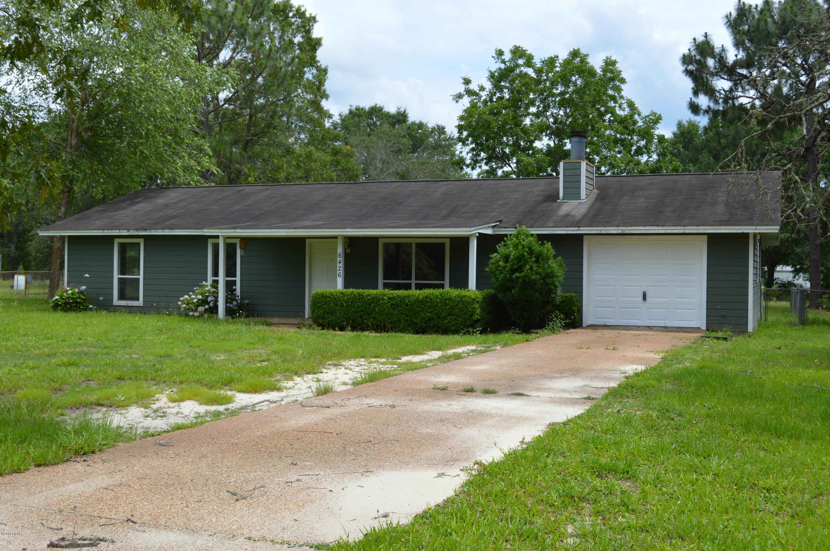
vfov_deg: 34.1
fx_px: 898
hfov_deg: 49.6
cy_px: 276
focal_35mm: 39
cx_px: 415
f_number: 8
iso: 100
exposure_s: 1/250
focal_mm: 26
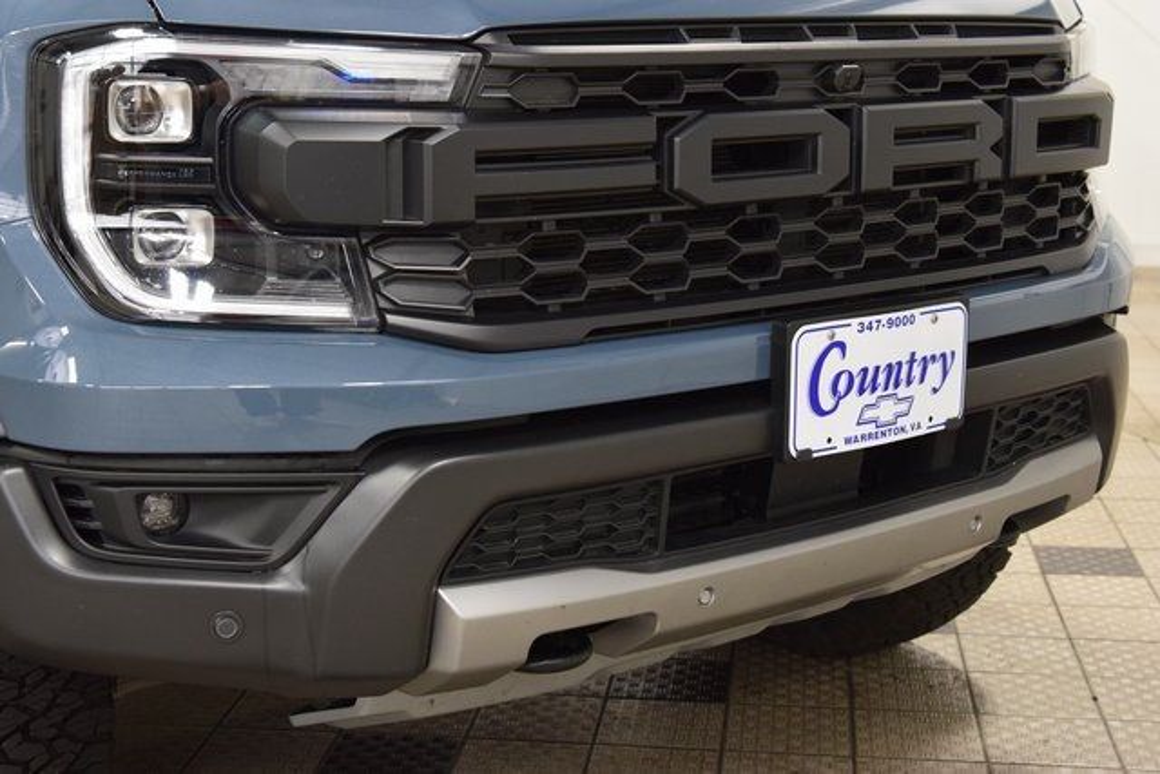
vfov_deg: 22.6
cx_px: 580
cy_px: 387
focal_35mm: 60
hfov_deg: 33.4
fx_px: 1934
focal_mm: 40
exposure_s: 1/60
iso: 1600
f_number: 5
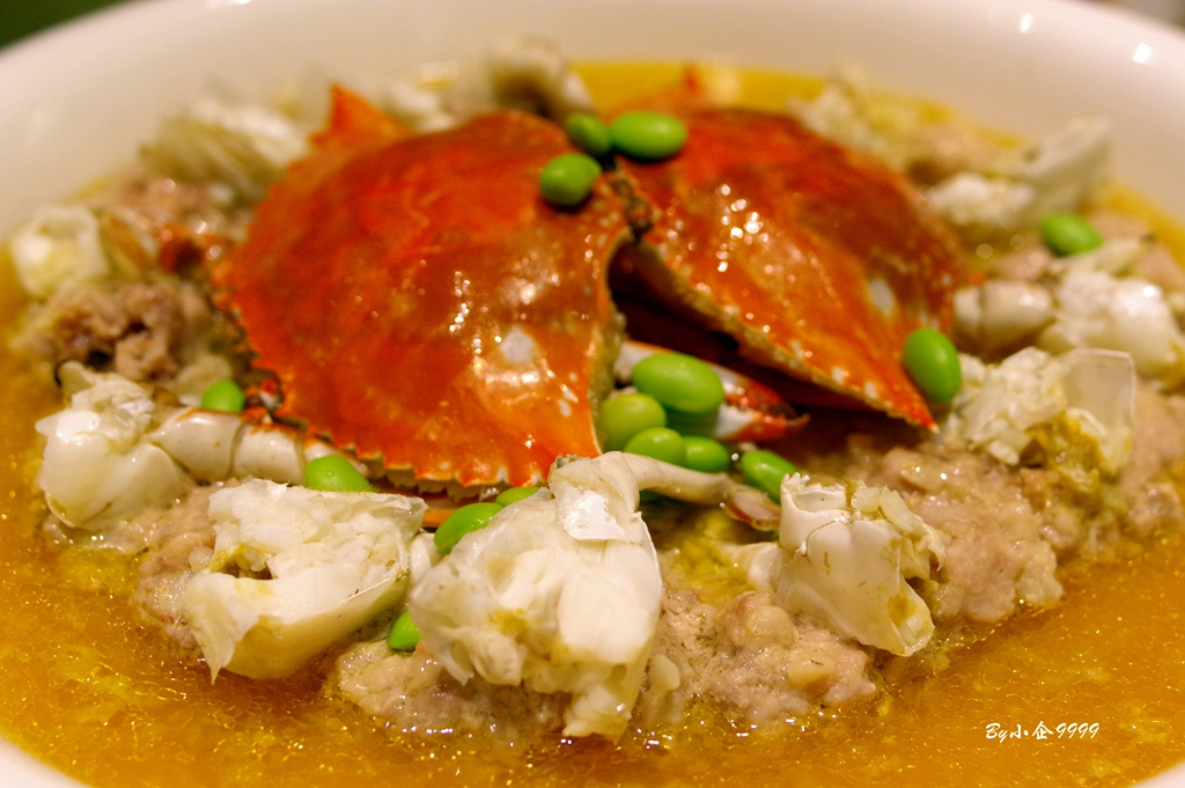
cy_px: 394
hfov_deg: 42.8
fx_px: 1513
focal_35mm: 46
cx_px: 592
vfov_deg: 29.2
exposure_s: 1/200
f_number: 4
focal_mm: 31
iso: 1600
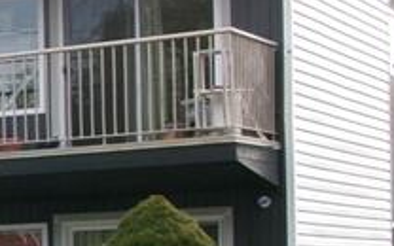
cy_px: 295
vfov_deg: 8.9
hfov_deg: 11.8
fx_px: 1568
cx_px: -534
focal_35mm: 146
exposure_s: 1/210
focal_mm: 5.1
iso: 100
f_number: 3.9
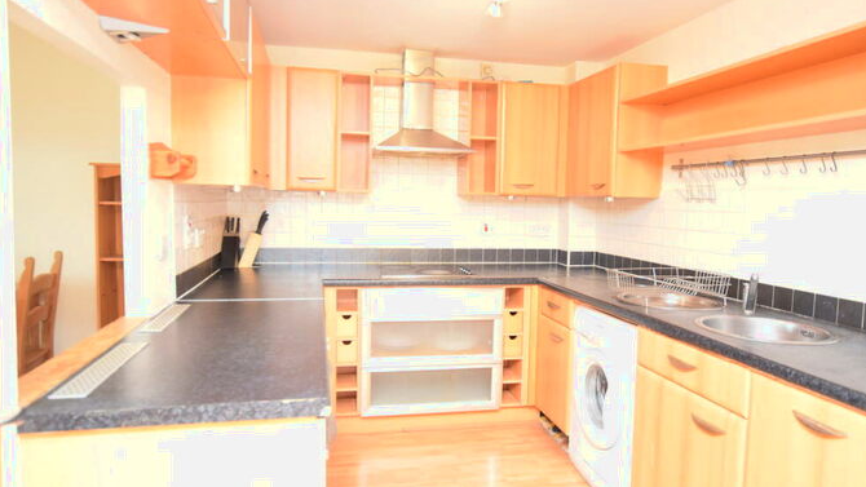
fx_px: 528
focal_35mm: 23
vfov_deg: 49.5
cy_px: 246
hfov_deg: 78.7
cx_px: 438
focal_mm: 14
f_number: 3.5
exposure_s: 1/60
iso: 2000
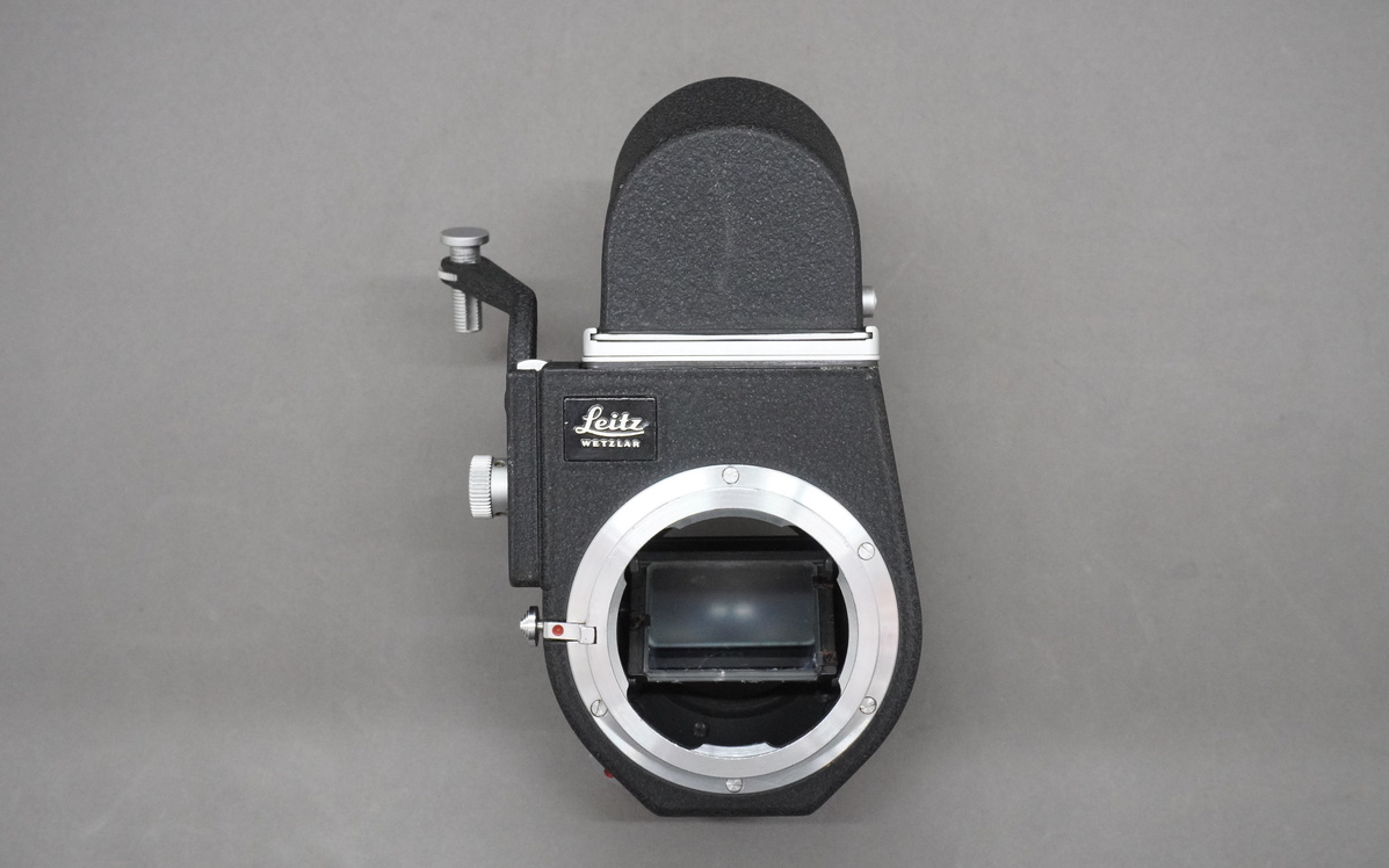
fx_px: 1855
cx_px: 694
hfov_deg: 41.1
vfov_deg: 26.3
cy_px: 437
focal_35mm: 49
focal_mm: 32
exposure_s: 1/50
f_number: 11
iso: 4000
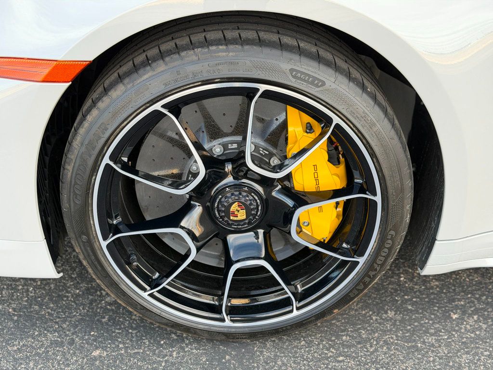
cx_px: 246
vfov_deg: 30.3
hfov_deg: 39.7
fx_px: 684
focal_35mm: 48
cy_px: 185
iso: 80
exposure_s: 1/320
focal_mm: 6.76
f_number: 1.78
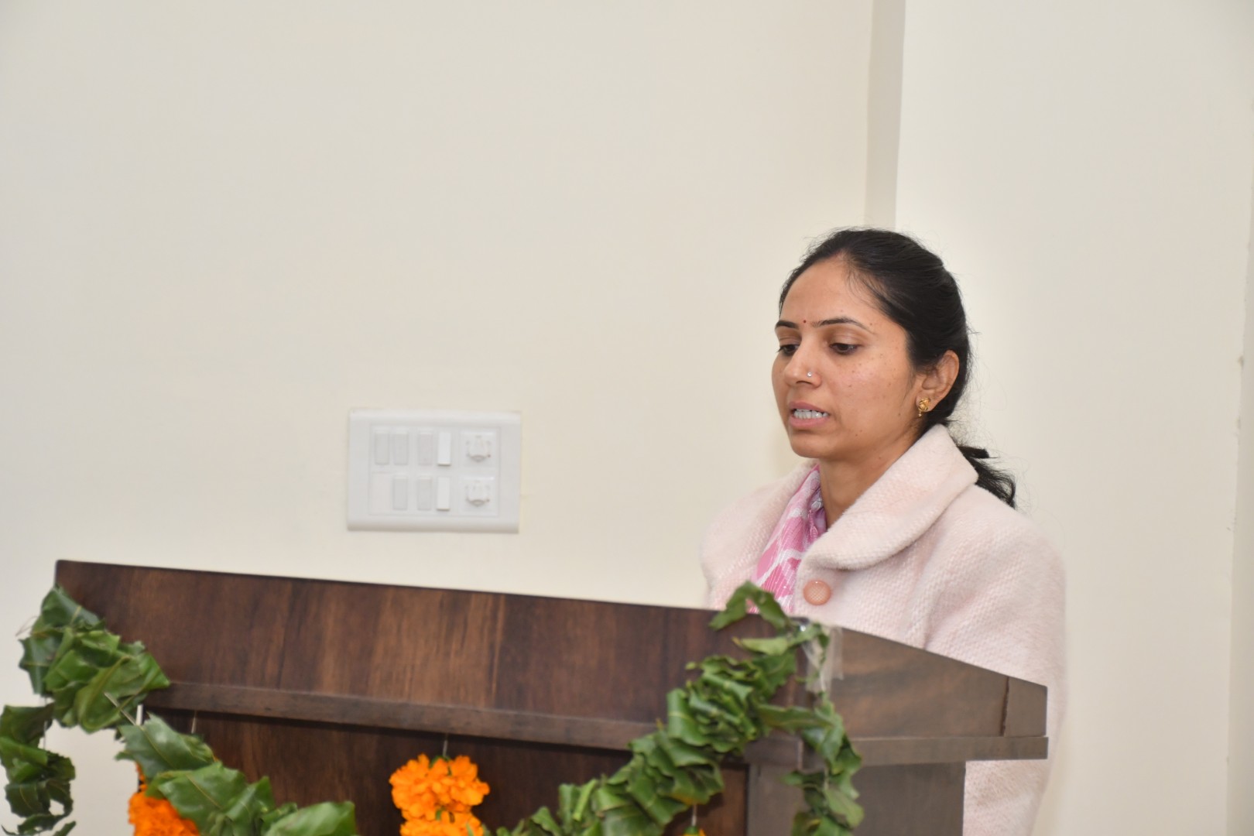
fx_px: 3135
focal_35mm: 90
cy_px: 418
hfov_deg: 22.6
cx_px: 627
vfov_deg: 15.2
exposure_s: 1/125
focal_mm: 60
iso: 1000
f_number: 5.6
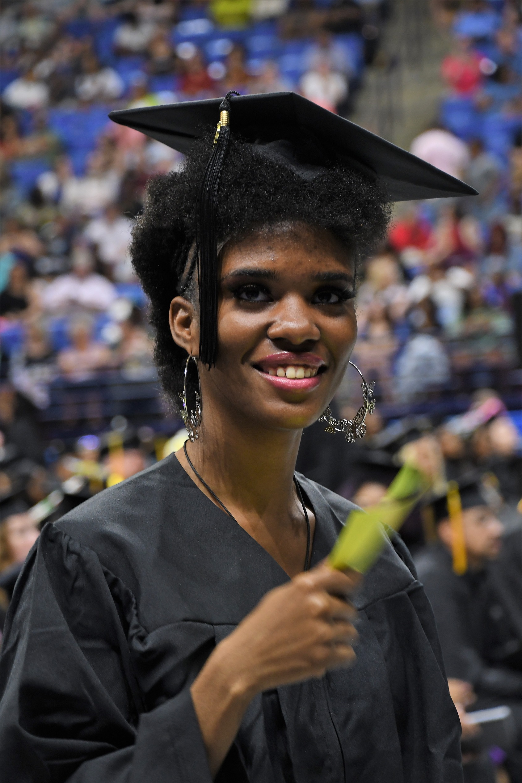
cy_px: 392
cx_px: 261
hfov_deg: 10.2
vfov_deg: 15.2
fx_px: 2935
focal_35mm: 135
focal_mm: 90
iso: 1000
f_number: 5.3
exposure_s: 1/80
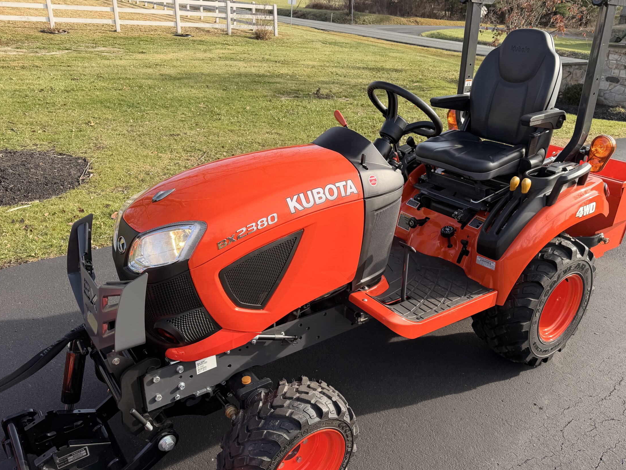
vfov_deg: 49.7
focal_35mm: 28
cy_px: 254
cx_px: 358
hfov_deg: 63.1
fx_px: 506
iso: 80
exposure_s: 1/955
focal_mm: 6.76
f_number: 1.78
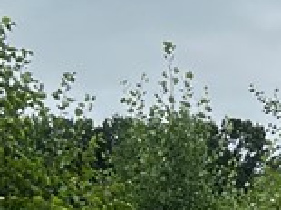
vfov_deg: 8.6
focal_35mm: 172
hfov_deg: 10.8
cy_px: 45
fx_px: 1395
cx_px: 493
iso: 50
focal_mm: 5.7
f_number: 1.5
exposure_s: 1/873
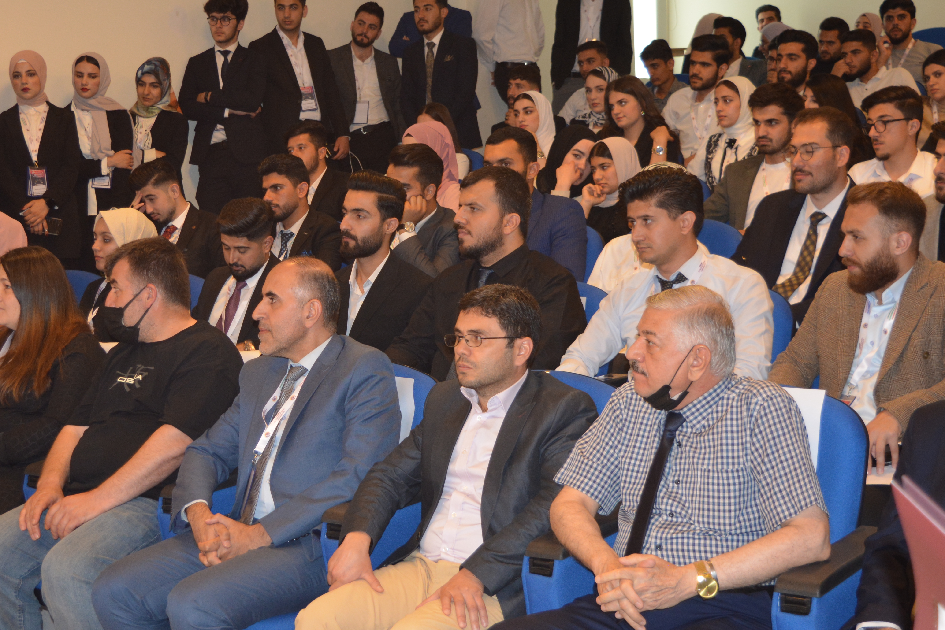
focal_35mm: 58
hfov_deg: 34.4
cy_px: 304
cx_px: 397
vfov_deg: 23.4
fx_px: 1522
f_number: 4
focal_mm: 26
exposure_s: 1/60
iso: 800
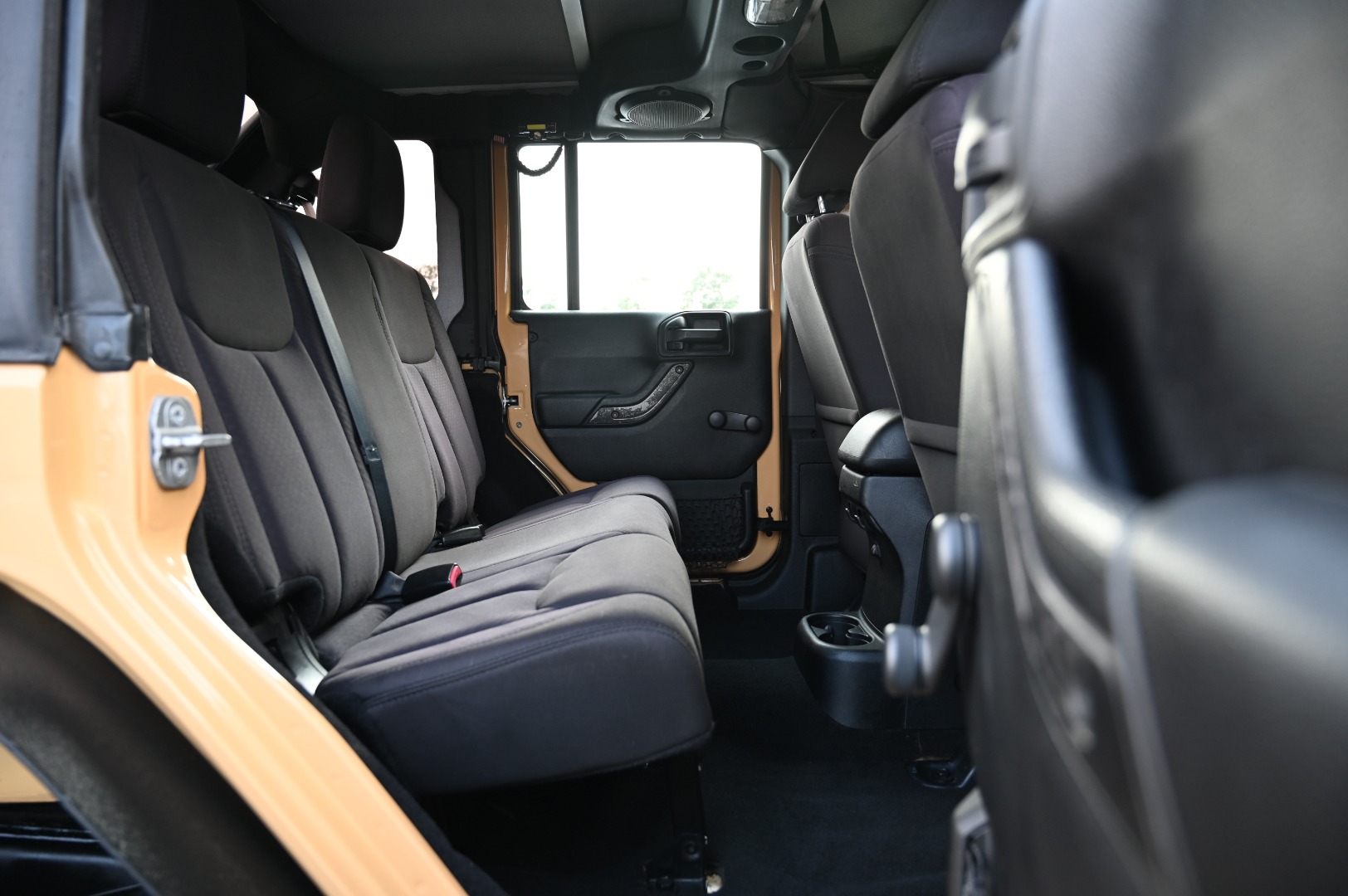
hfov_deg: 73.8
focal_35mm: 24
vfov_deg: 53.1
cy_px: 448
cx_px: 674
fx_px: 898
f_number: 4
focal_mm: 24
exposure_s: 1/125
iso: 500
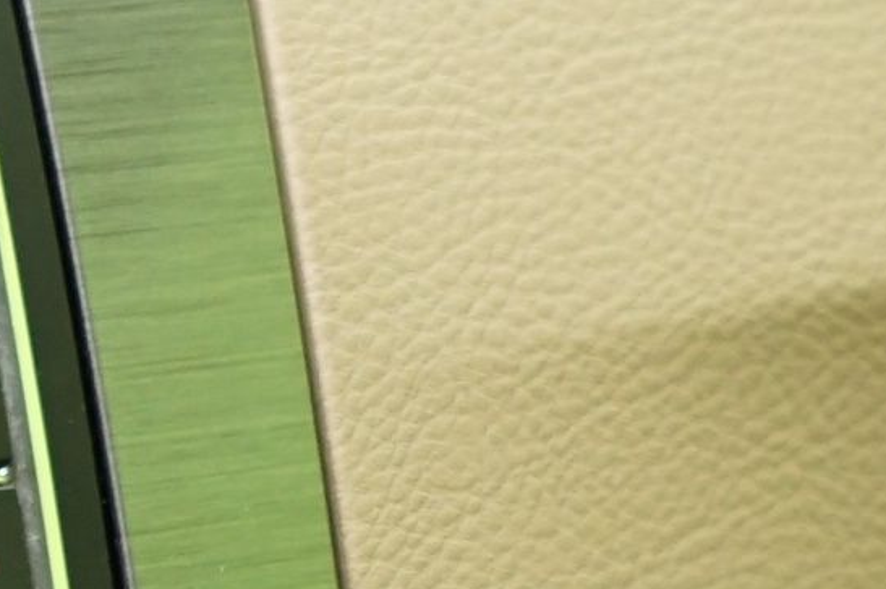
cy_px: 1189
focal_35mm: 252
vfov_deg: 5.3
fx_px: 6198
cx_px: -1098
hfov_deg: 7.7
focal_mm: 35
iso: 800
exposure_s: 1/20
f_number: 4.5
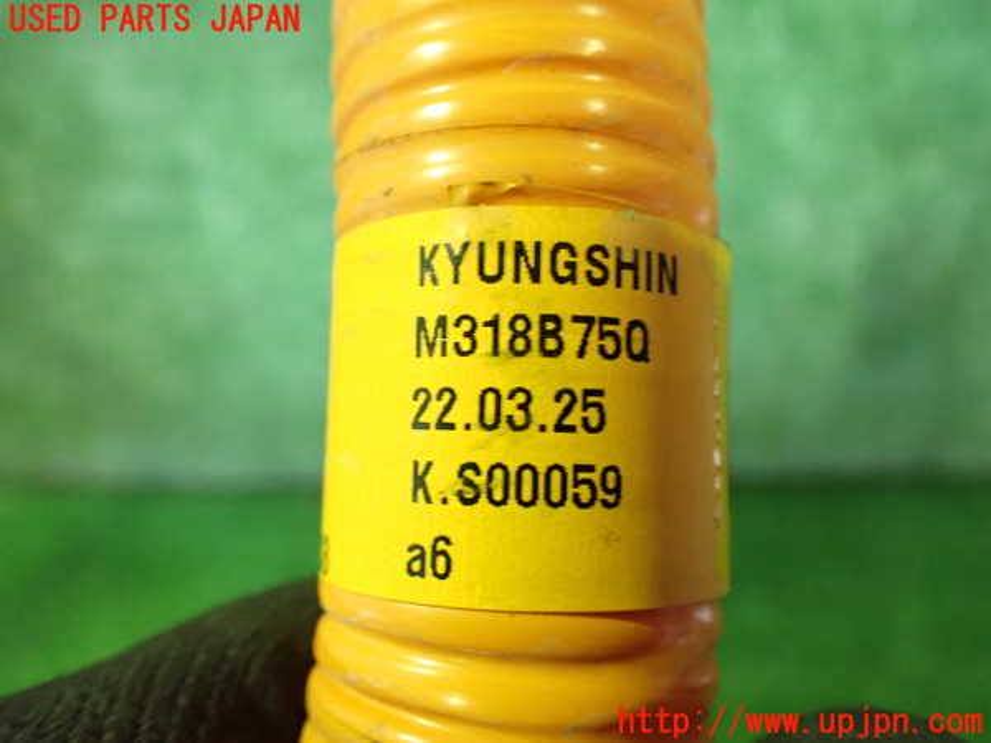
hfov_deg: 60.0
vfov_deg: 46.8
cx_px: 496
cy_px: 372
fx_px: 859
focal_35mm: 30
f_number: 2.3
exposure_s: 1/30
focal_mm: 5.4
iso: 1250
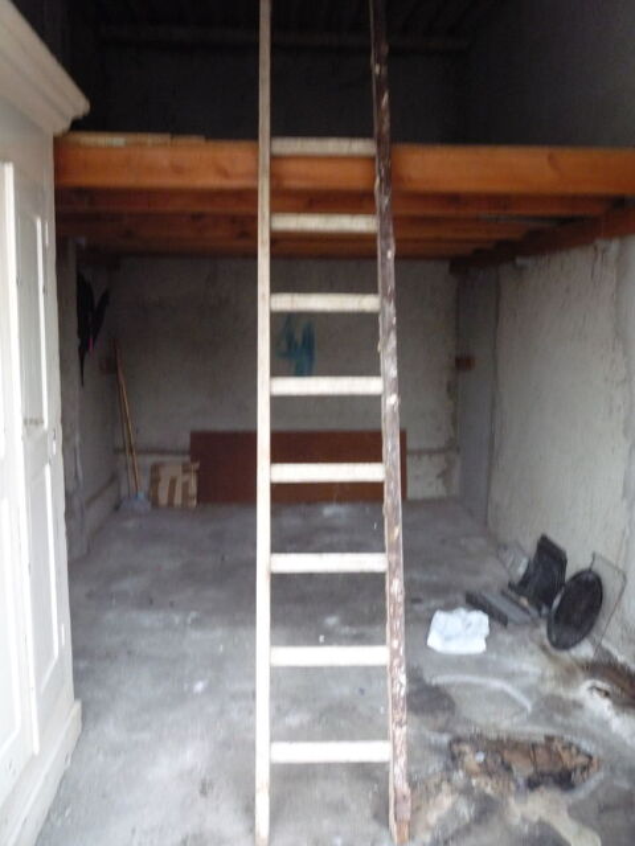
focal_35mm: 30
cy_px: 423
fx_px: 734
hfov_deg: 46.8
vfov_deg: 60.0
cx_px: 318
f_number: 3.3
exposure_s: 1/10
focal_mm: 5.2
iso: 400
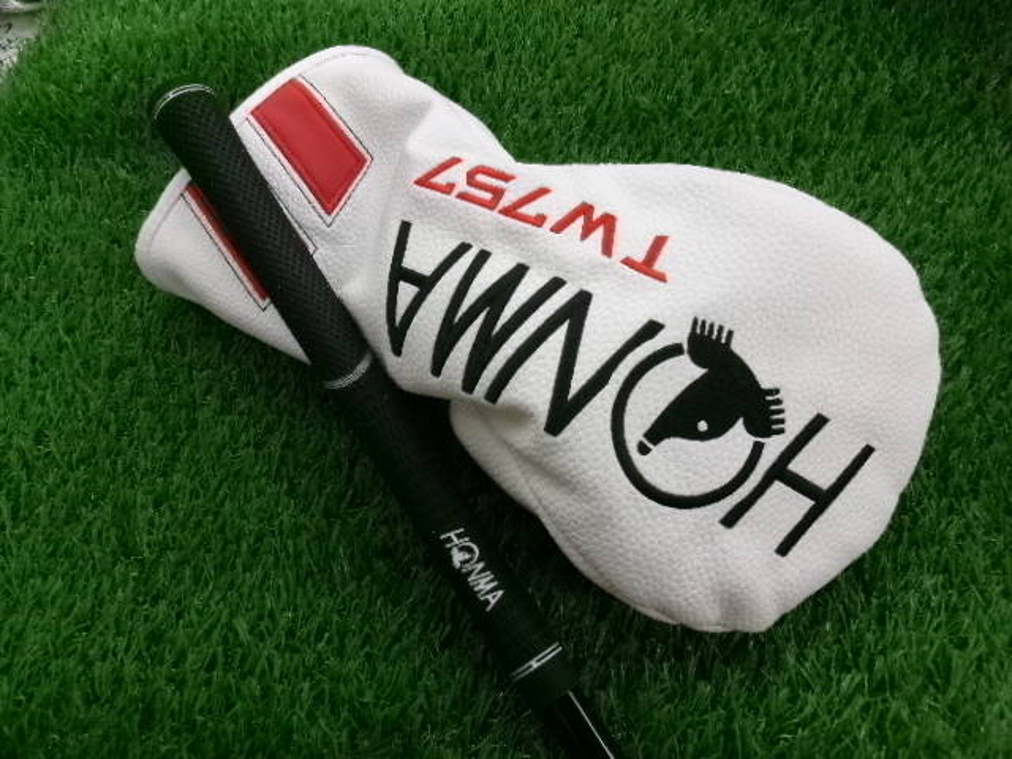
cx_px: 506
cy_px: 380
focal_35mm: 28
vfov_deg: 49.7
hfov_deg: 63.4
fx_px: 819
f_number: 3.9
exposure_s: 1/100
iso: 800
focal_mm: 5.1
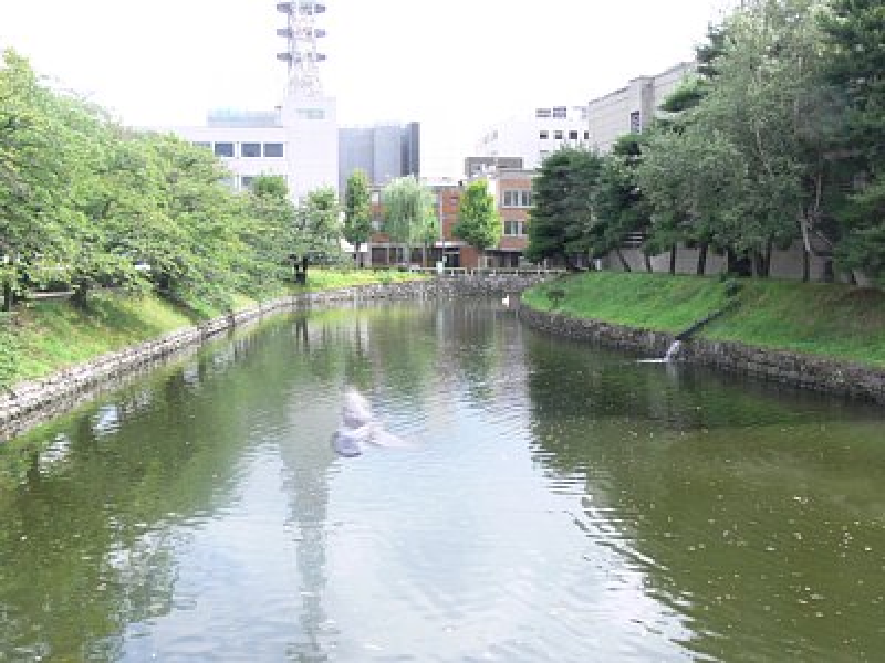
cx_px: 442
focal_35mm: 39
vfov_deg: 36.8
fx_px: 997
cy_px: 332
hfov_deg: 47.9
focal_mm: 8.2
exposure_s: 1/100
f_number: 5
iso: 80
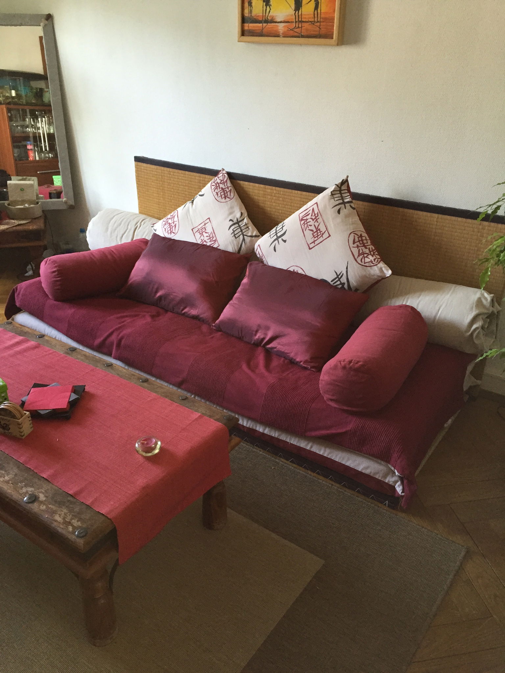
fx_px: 564
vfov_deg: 61.7
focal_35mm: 29
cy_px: 336
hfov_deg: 48.2
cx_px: 252
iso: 125
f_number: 2.2
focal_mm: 4.15
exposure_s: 1/30
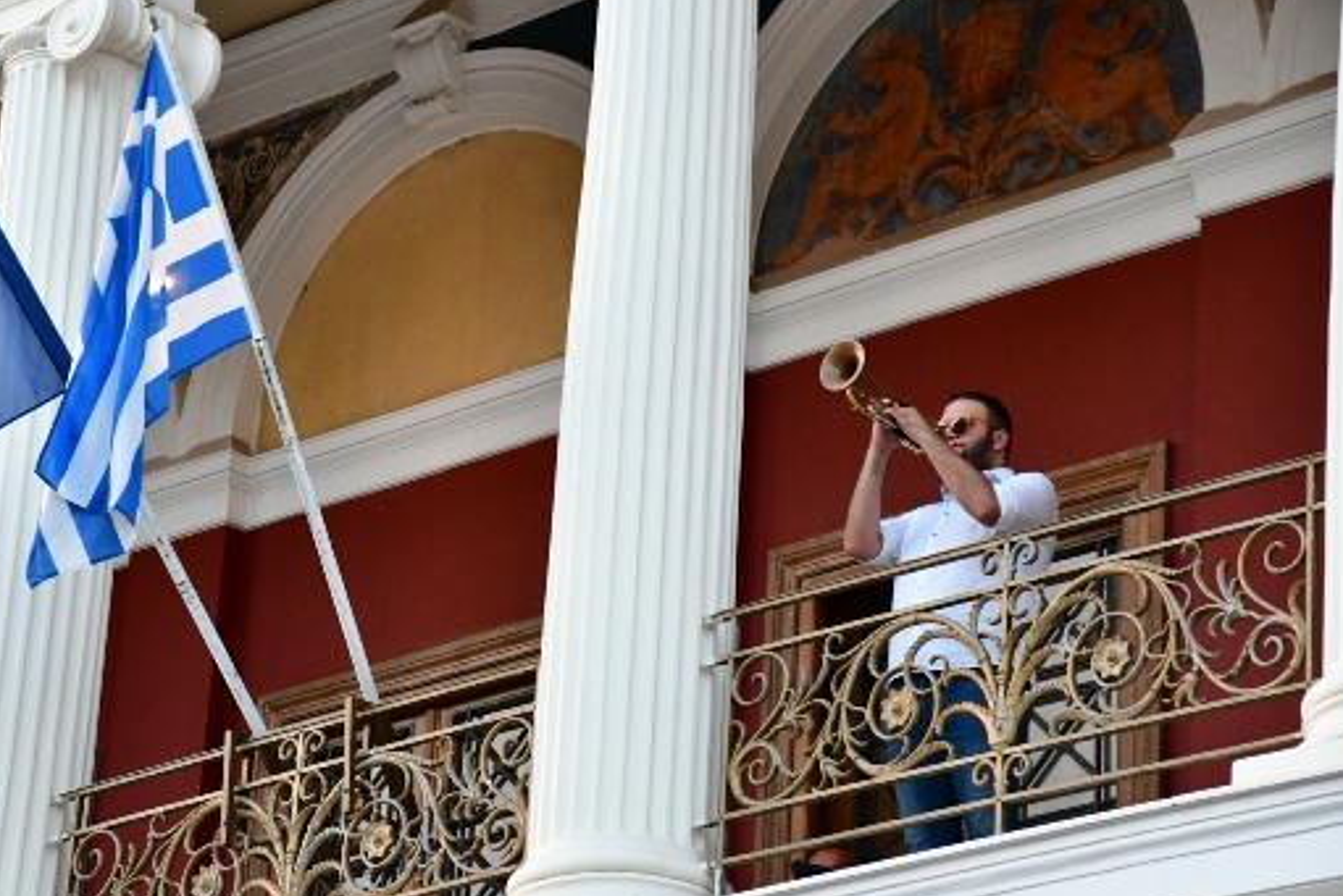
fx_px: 5560
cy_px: 428
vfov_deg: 9.2
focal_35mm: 149
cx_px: 612
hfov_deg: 13.8
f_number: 5.6
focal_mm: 85
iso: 2000
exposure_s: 1/200
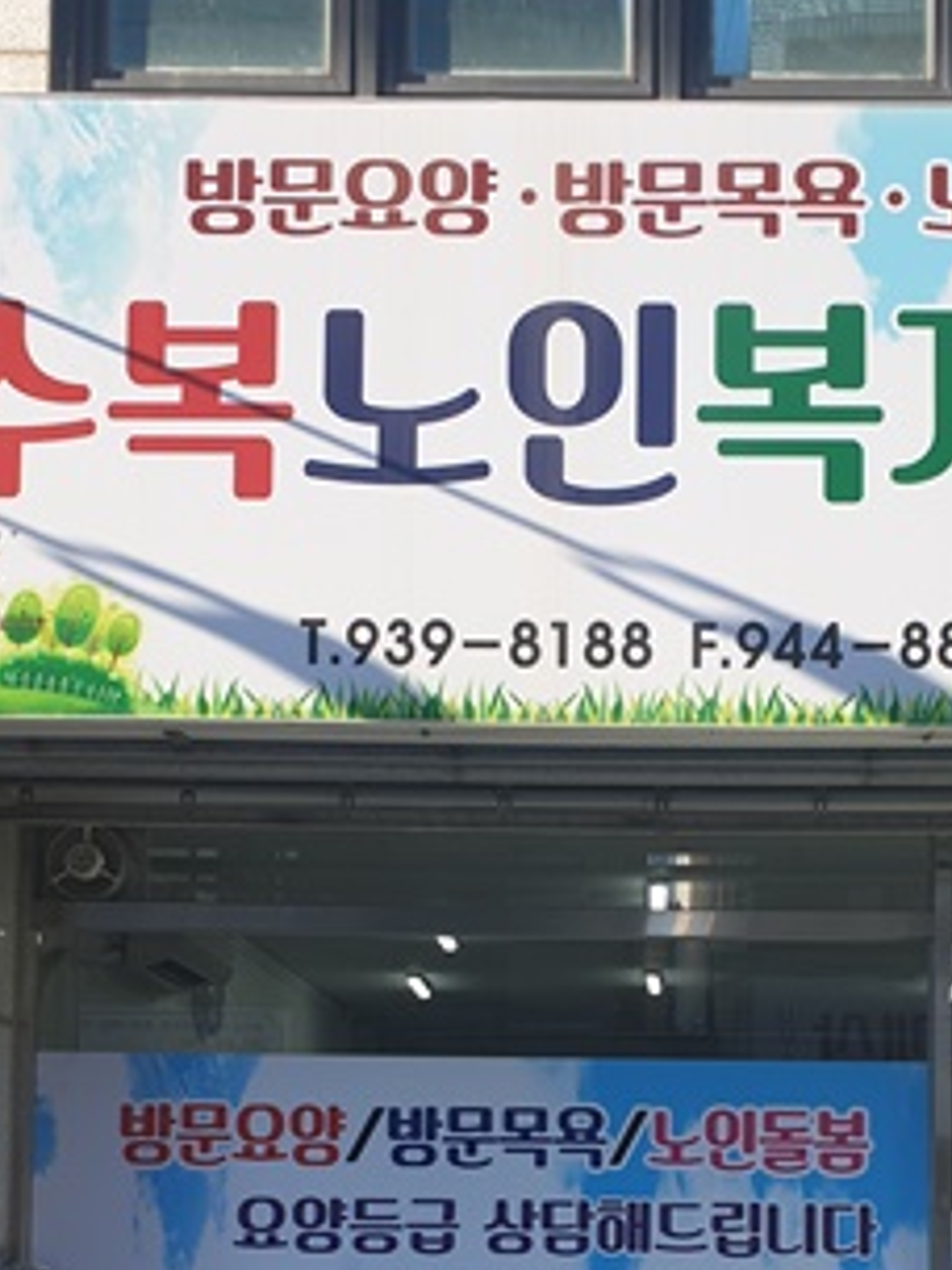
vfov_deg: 38.2
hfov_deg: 30.6
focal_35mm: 47
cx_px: 641
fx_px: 1723
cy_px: 1099
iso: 50
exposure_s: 1/296
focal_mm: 4.3
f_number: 2.4
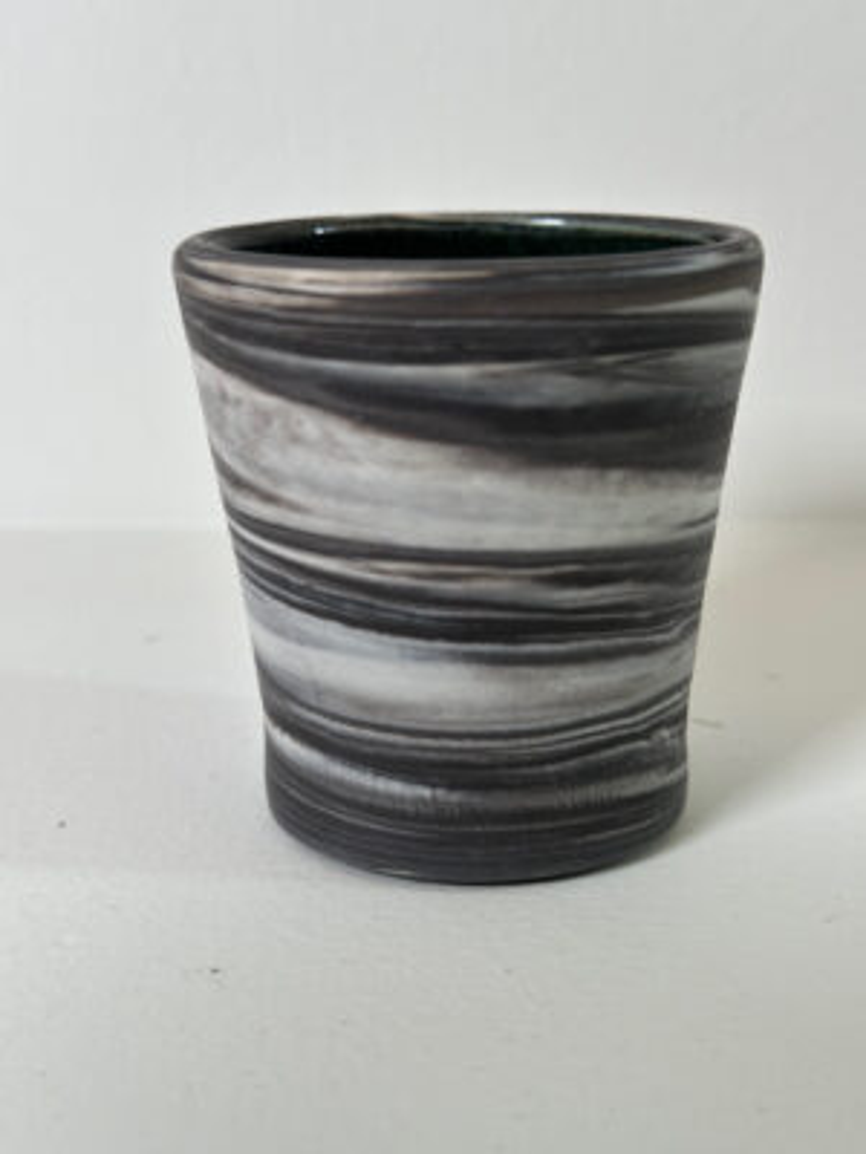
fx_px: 1601
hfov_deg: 30.3
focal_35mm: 48
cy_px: 577
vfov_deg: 39.7
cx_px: 433
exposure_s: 1/91
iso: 80
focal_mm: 6.86
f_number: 1.78
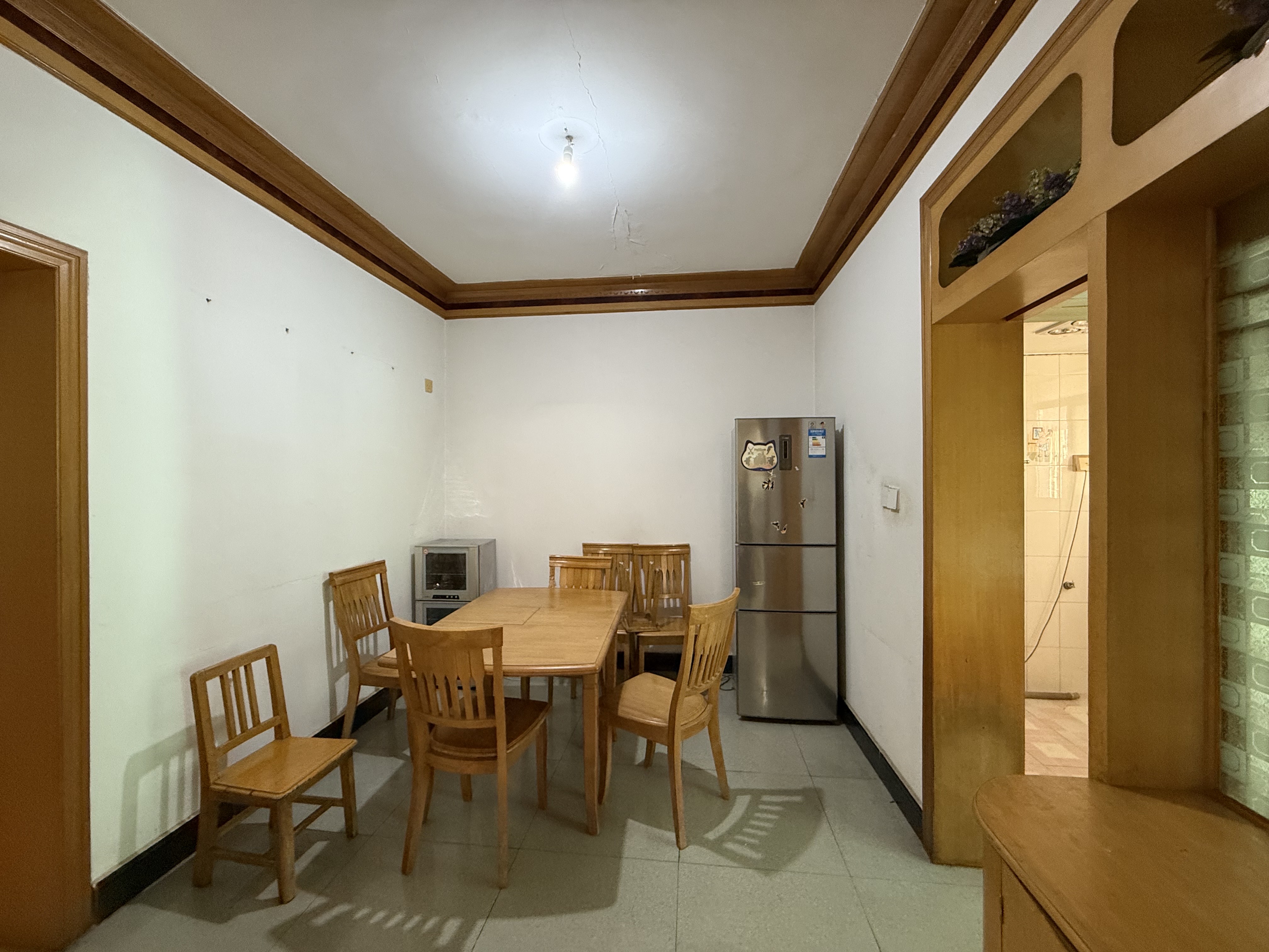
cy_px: 476
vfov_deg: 85.7
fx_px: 513
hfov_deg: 102.1
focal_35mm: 14
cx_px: 634
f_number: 2.2
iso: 500
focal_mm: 2.22
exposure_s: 1/50
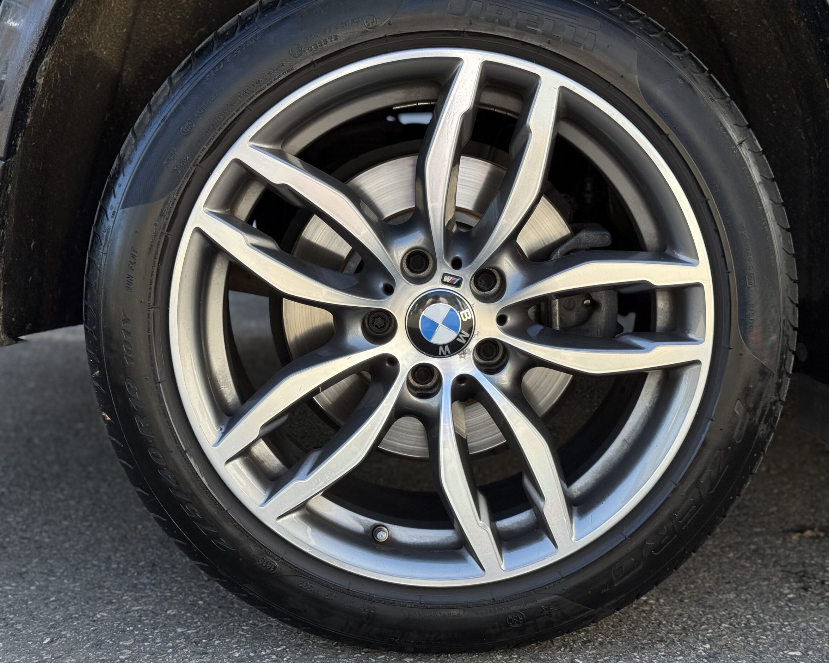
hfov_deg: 36.7
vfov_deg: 29.7
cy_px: 334
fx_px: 1251
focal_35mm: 51
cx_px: 402
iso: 64
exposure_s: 1/865
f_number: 1.78
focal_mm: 6.76
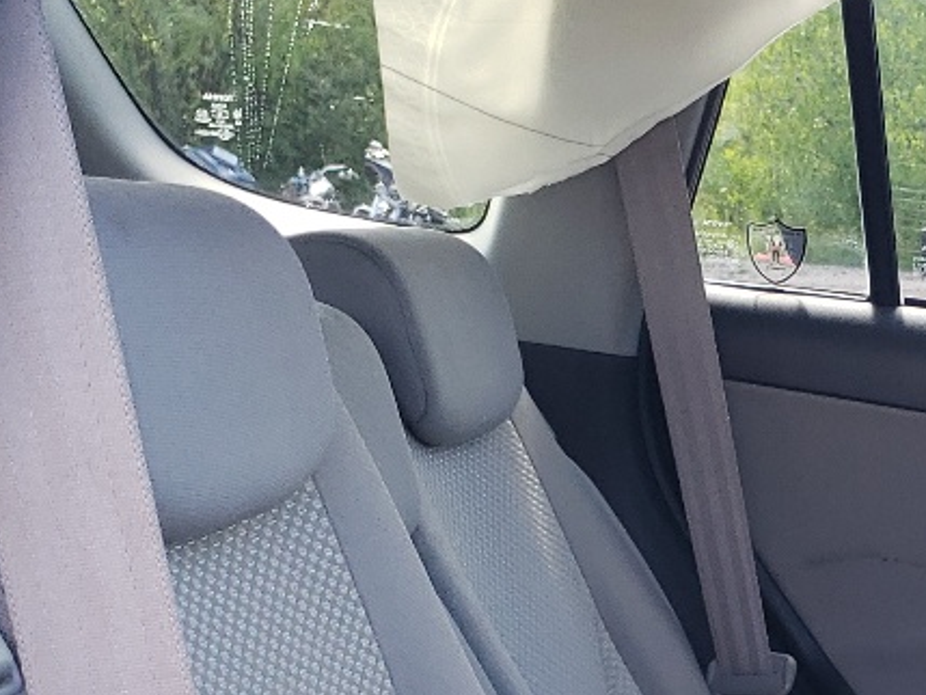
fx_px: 2596
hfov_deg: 18.4
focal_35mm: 97
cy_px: 993
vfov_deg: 14.4
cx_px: 1295
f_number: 1.5
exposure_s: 1/118
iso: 50
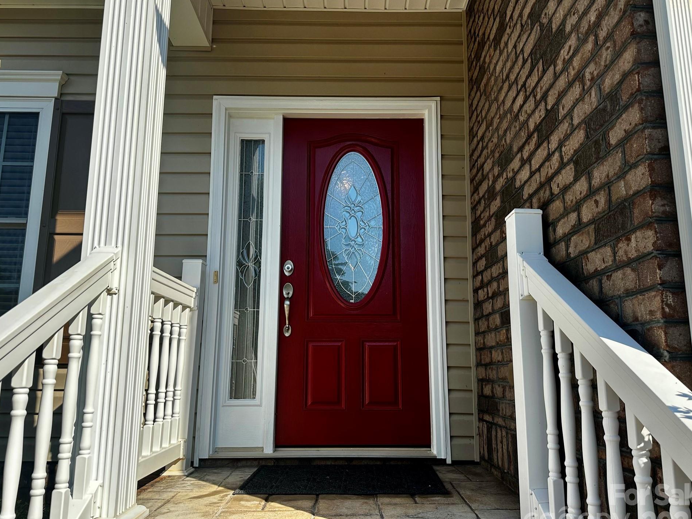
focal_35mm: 26
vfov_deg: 53.1
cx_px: 356
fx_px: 520
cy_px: 272
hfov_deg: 67.3
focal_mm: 6.86
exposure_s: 1/4184
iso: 80
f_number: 1.78
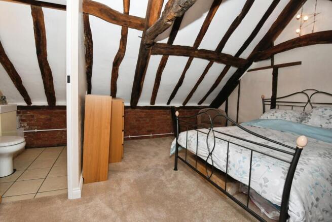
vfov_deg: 77.4
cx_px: 166
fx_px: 138
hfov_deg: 100.4
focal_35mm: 15
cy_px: 111
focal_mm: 10
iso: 800
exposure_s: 1/60
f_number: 7.1
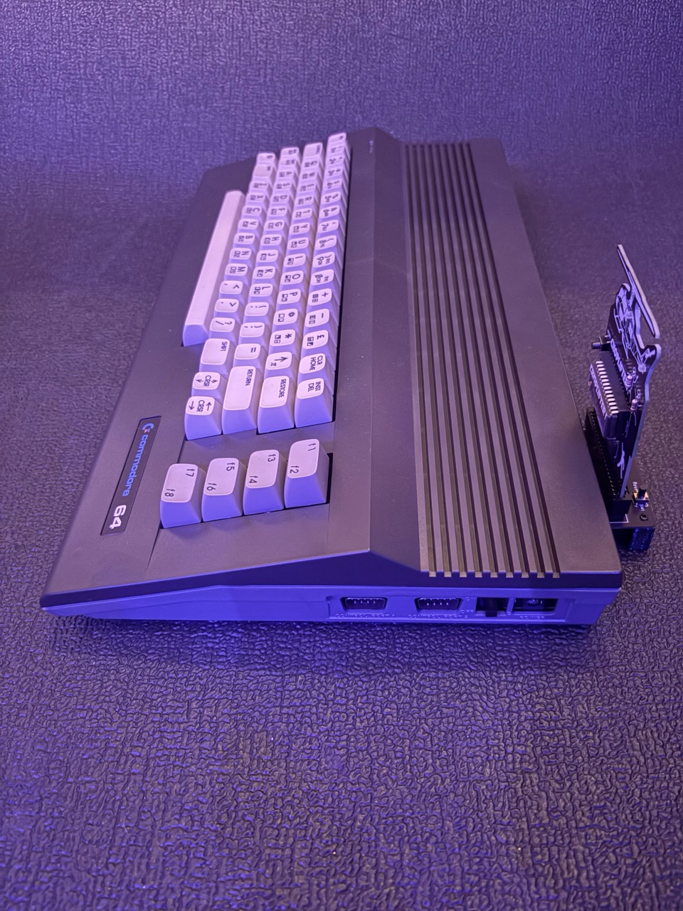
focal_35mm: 26
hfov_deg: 53.1
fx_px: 684
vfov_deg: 67.3
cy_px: 456
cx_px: 342
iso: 1000
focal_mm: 5.96
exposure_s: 1/16
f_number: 1.6
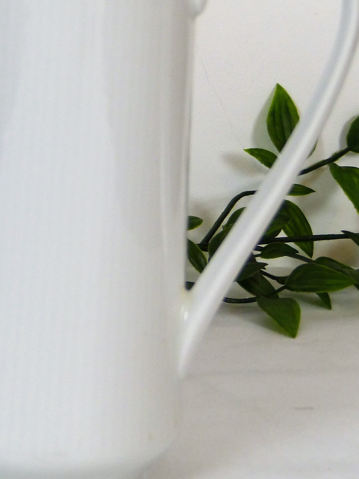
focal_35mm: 262
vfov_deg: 7.6
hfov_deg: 5.7
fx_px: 3623
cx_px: 60
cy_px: 174
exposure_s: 1/80
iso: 160
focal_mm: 23.1
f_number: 2.8
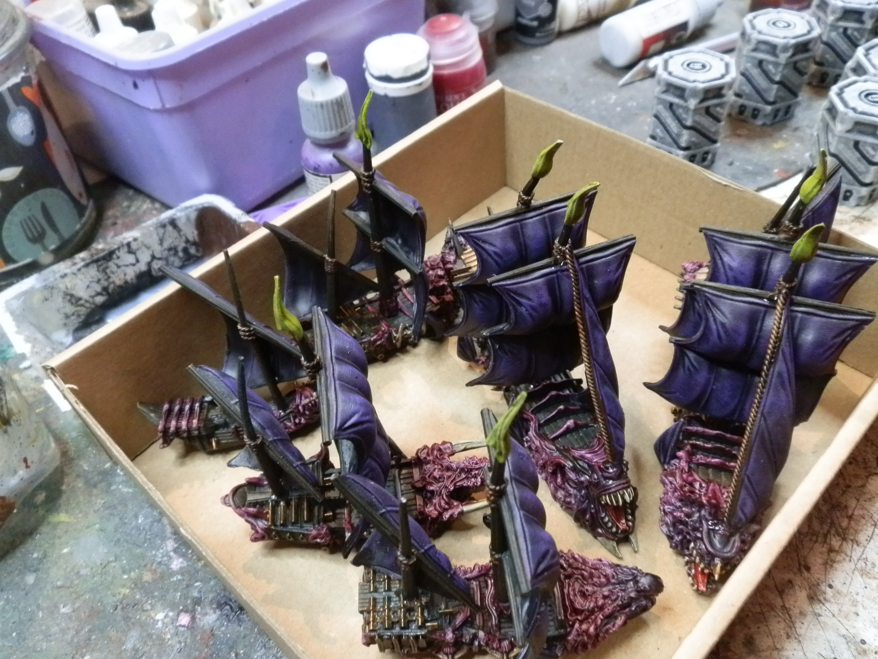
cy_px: 330
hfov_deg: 63.4
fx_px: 710
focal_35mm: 28
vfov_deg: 49.7
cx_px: 439
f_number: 3.1
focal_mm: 5
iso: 400
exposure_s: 1/60
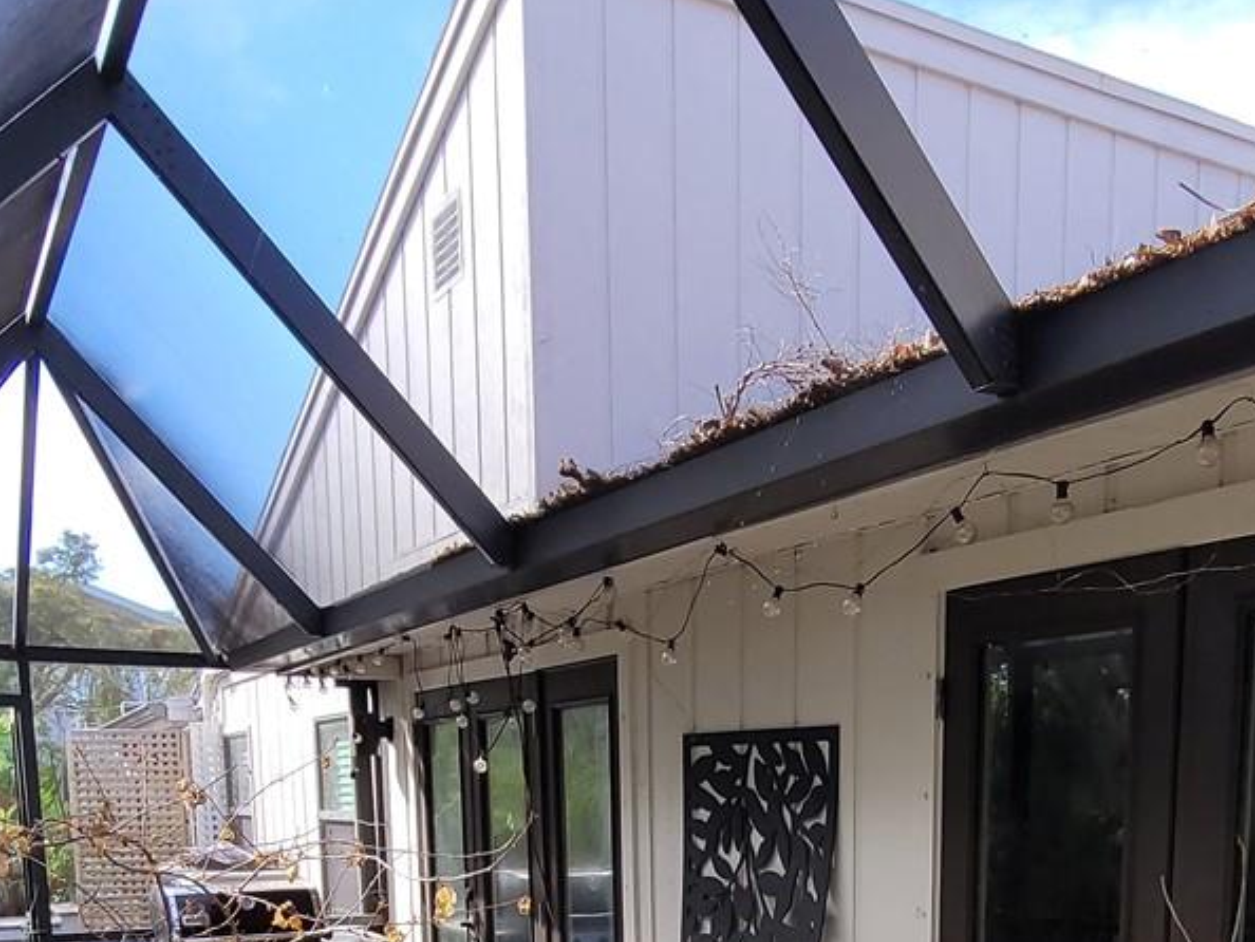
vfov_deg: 35.9
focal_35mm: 35
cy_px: 986
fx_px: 1269
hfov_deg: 52.4
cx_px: 727
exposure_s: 1/172
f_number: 2.2
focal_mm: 2.2
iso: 50
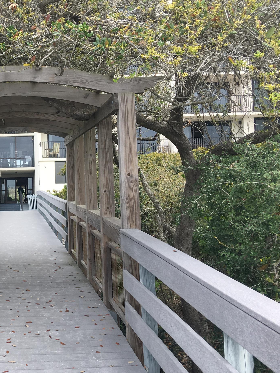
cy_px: 175
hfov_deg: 28.9
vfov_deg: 40.4
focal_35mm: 47
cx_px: 1
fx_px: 507
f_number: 2.2
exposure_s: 1/343
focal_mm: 4.15
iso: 25
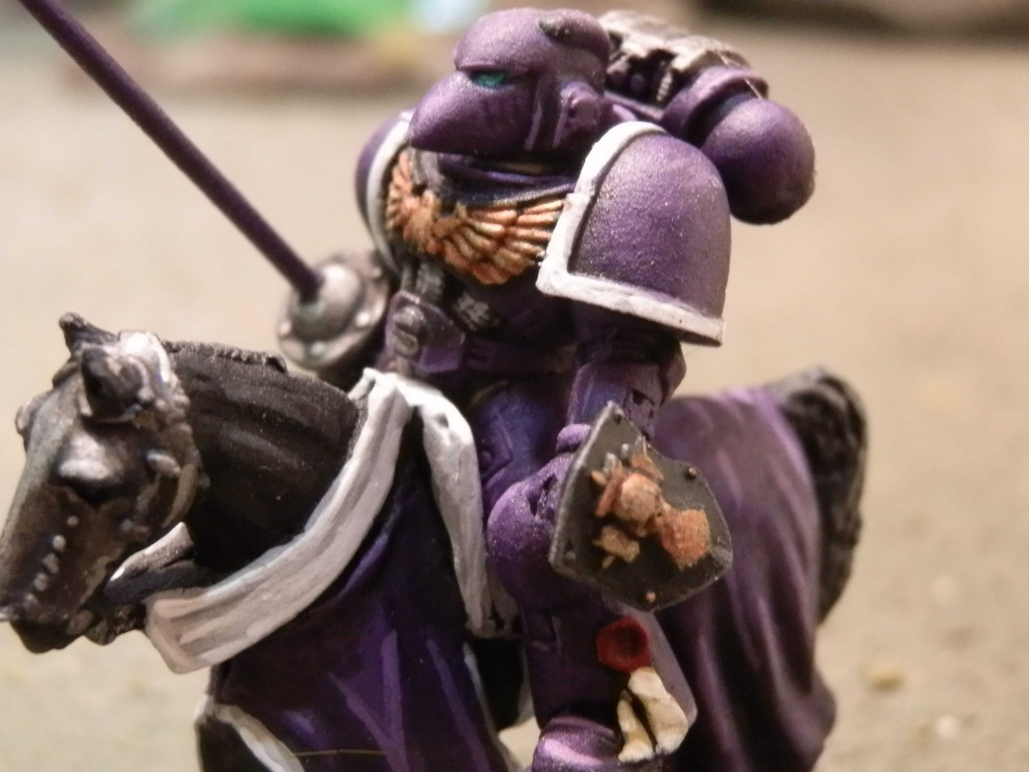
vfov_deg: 20.2
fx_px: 2170
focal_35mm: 73
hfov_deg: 26.7
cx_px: 504
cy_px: 359
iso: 400
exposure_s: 1/20
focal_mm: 10.99
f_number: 3.7
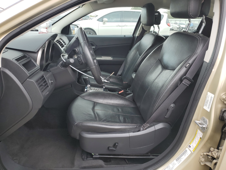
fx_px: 170
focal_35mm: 26
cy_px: 85
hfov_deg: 67.3
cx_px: 113
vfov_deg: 53.1
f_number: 1.5
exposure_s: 1/312
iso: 50
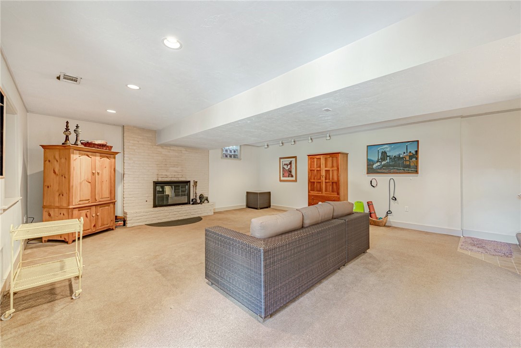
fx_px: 203
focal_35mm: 14
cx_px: 260
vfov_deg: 81.2
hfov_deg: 104.2
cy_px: 174
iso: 100
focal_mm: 14
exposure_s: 1/2.5
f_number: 11
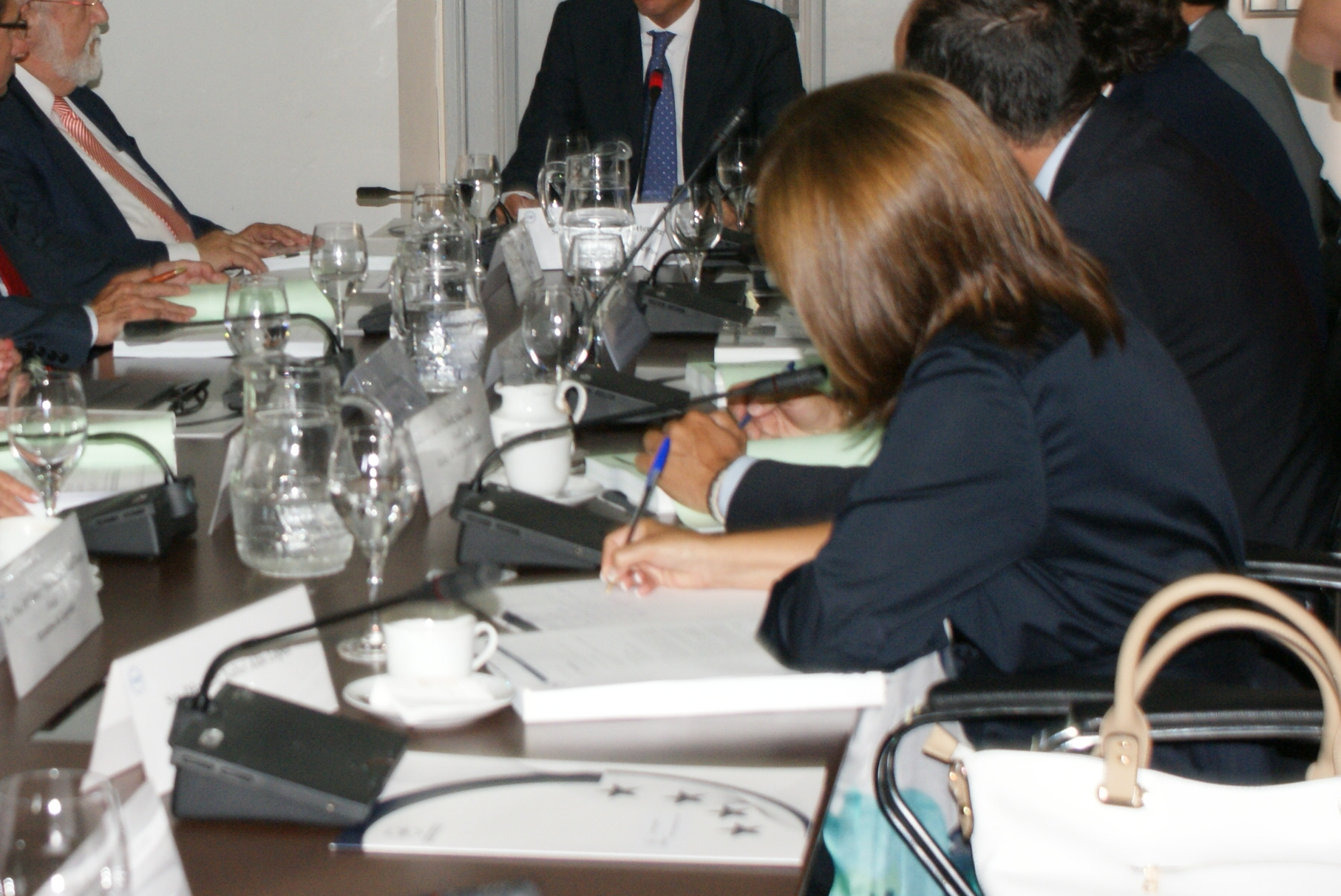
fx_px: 3124
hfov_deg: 24.0
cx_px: 325
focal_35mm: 84
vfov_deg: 16.3
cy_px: 222
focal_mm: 35
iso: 400
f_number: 5.6
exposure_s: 1/60
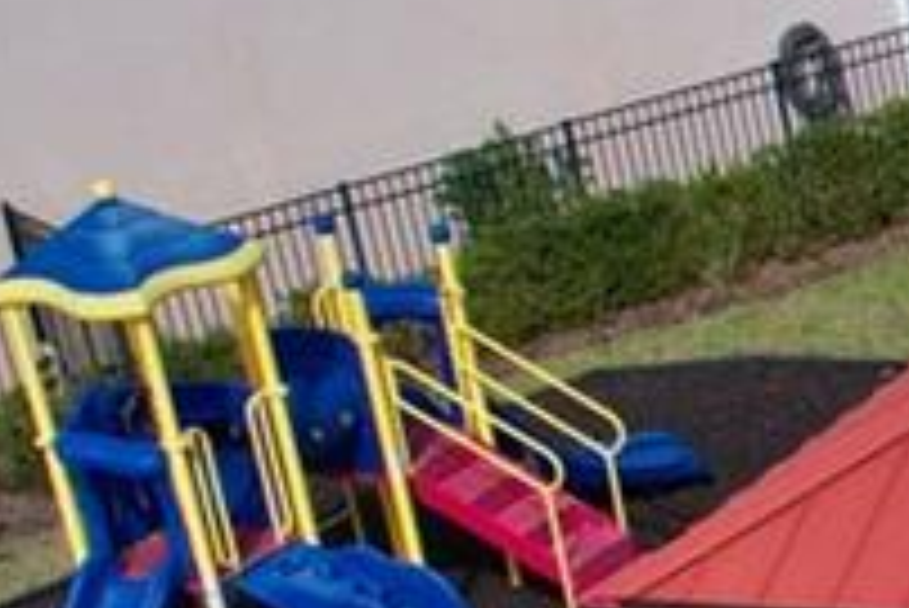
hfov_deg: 9.0
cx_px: 2925
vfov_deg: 7.9
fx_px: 4397
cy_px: 599
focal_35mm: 174
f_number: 2.8
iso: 200
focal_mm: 8.38
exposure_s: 1/3200
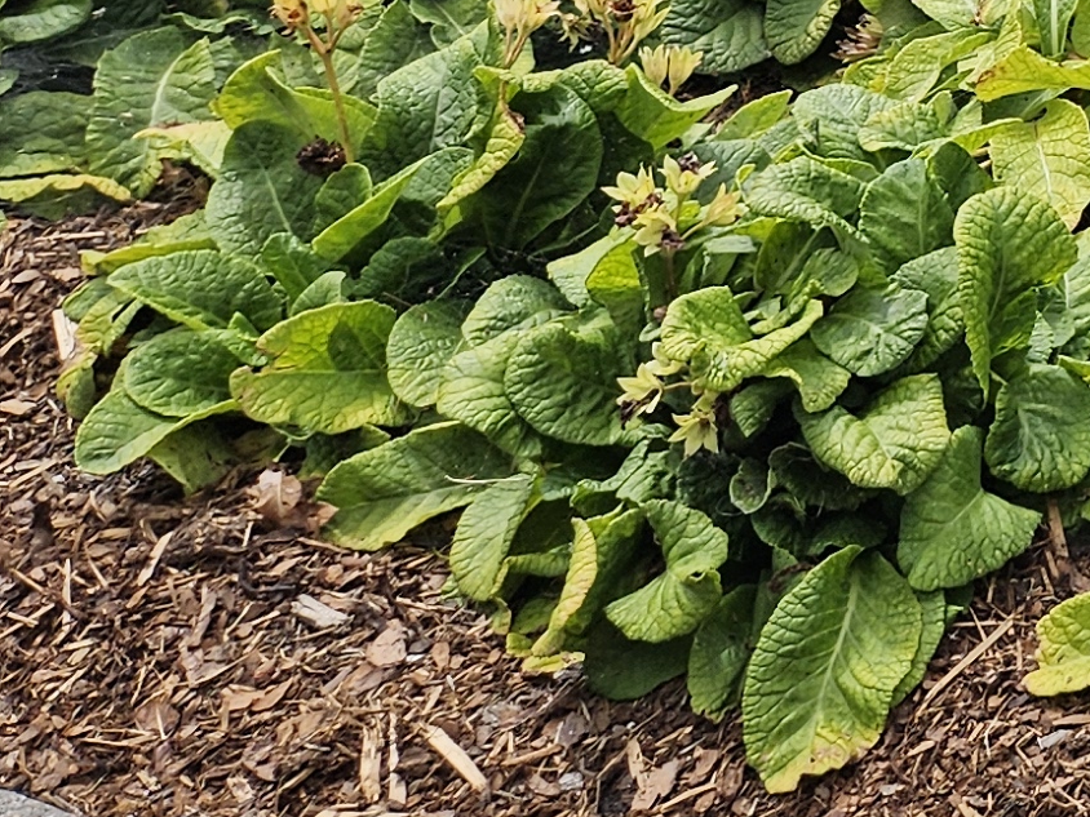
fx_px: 3432
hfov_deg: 14.5
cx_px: 2260
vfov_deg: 12.1
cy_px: -818
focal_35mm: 109
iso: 25
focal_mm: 5.4
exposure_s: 1/1286
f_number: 1.8
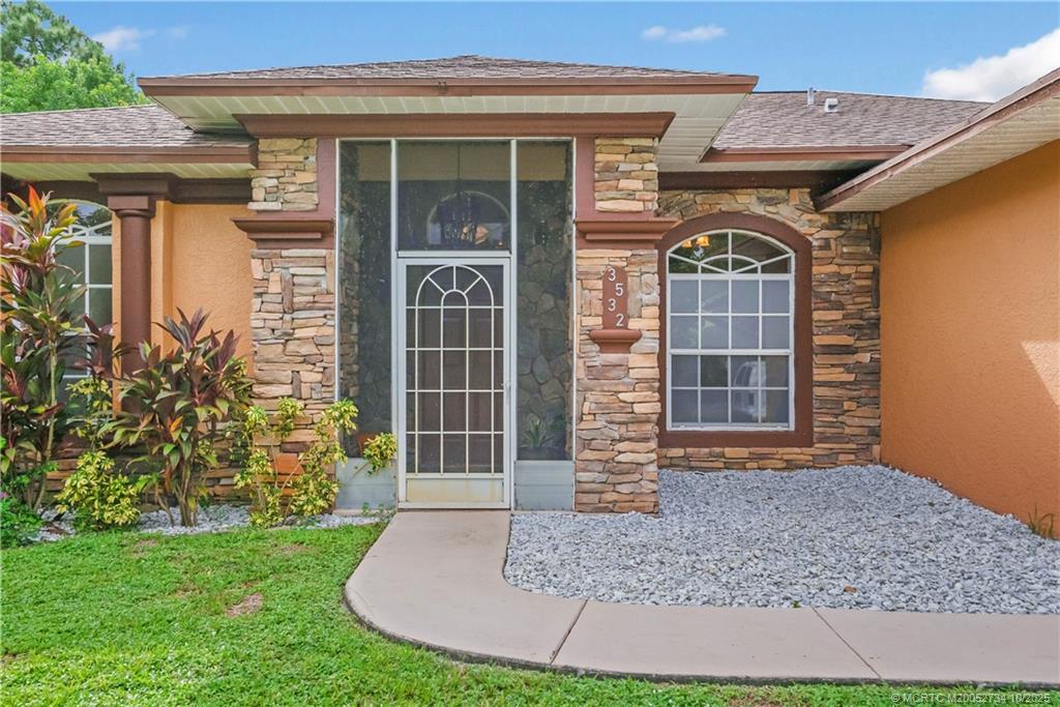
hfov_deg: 63.7
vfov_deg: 45.0
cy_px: 354
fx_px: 854
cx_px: 530
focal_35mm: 29
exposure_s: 1/3200
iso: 2000
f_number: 8
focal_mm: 29
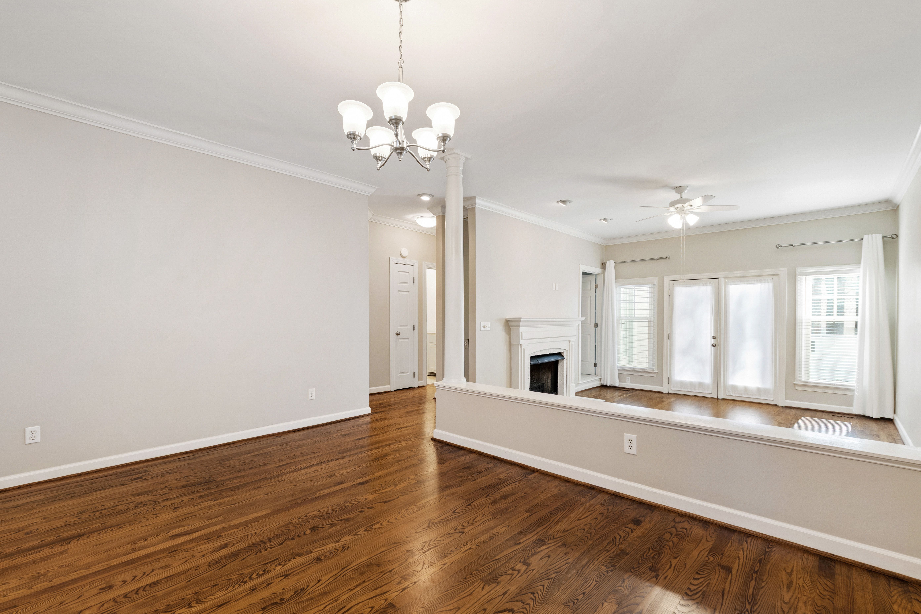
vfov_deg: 77.3
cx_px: 460
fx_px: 384
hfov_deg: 100.4
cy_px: 307
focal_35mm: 15
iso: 100
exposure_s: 1.3
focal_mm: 10
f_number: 8
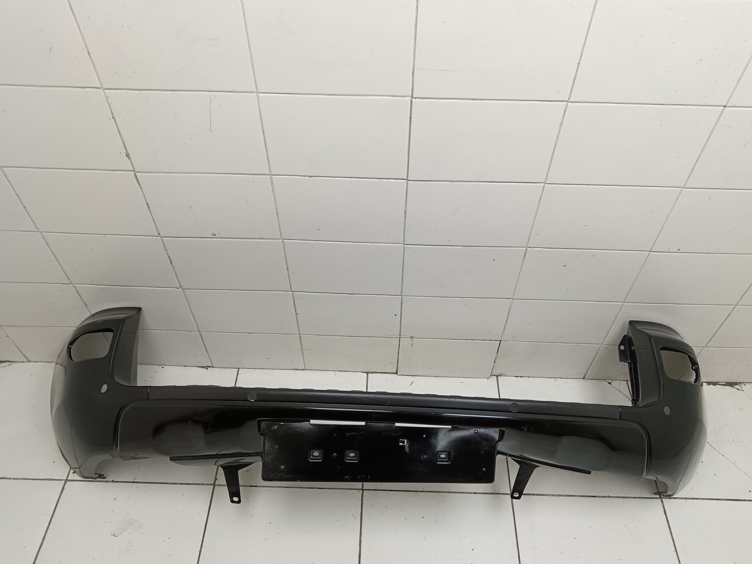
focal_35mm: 27
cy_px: 282
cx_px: 376
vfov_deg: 51.4
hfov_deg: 65.3
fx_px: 587
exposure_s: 1/100
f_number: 1.9
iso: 328
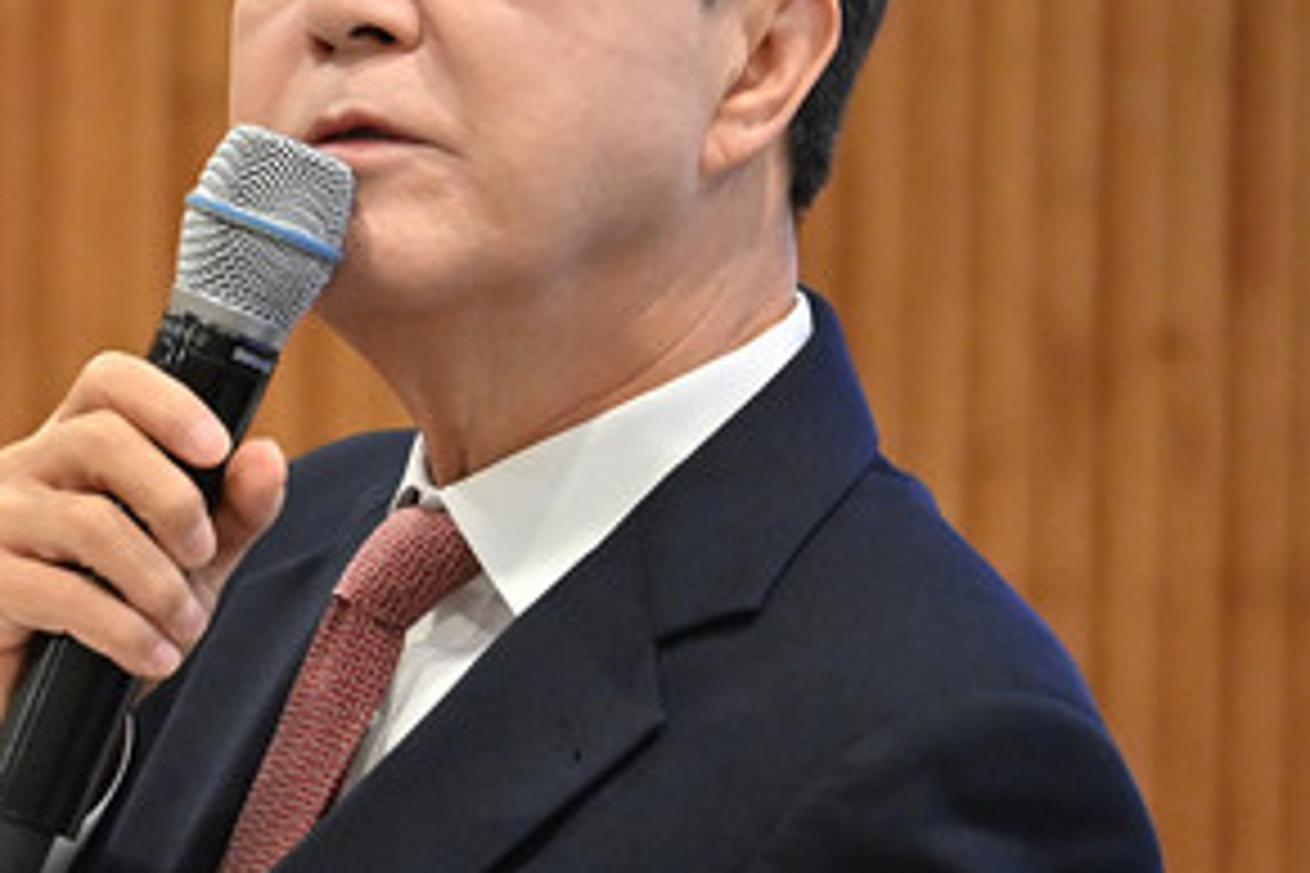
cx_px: -293
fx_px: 17574
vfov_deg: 2.8
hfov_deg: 4.3
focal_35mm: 483
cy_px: 284
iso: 4000
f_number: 5.6
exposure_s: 1/250
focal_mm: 180
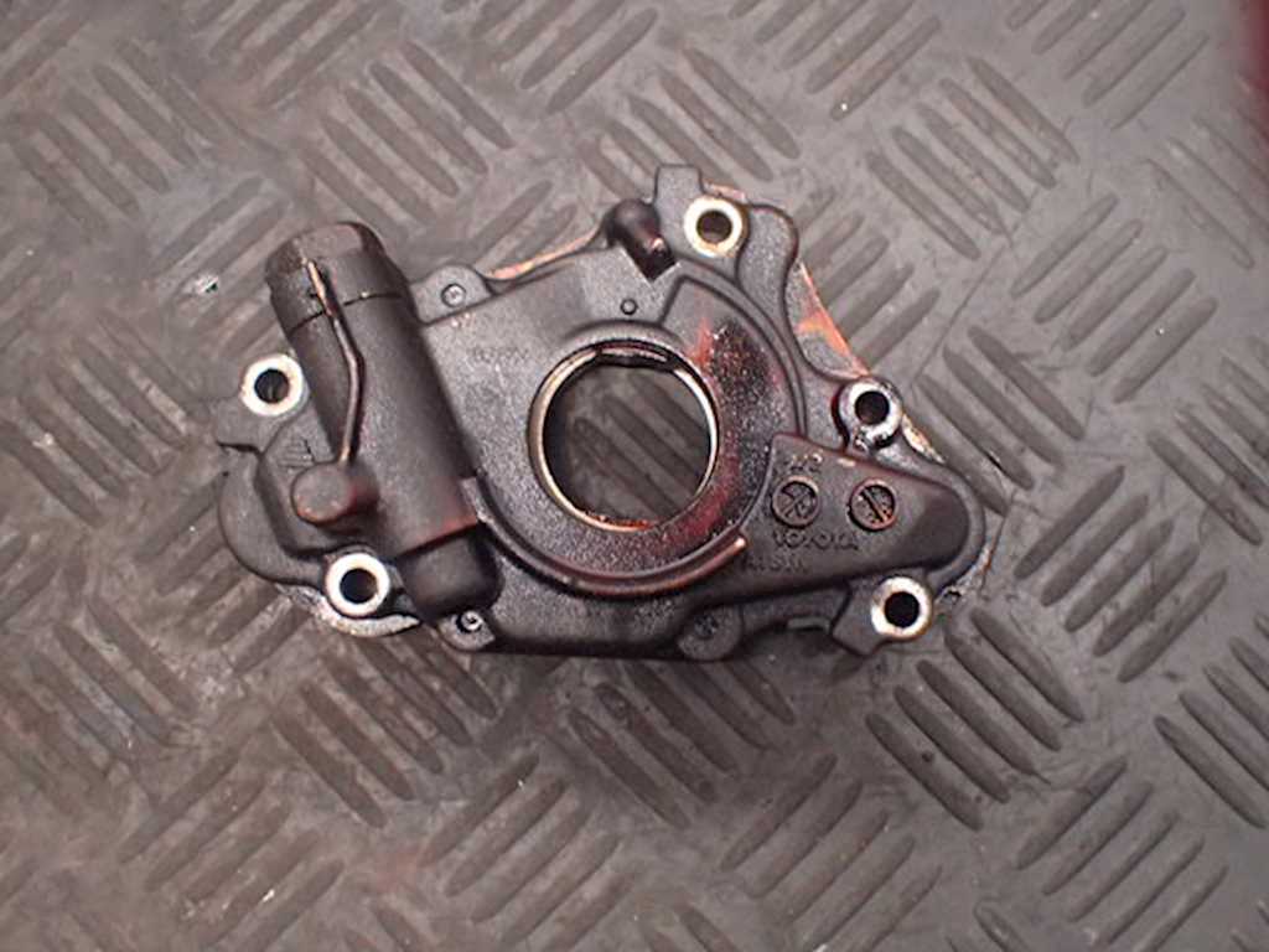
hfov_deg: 60.0
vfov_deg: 46.8
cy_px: 476
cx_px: 634
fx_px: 1100
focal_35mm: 30
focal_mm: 5.5
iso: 800
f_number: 2.3
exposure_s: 1/60
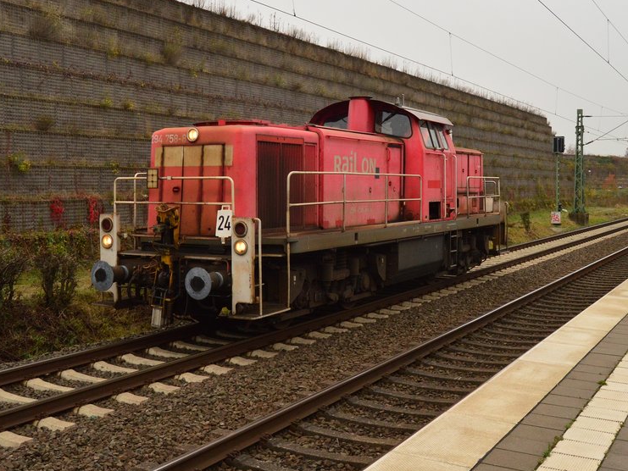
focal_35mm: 42
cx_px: 297
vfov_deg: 34.2
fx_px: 762
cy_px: 187
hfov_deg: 44.8
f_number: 8
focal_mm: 18
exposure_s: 1/800
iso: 800
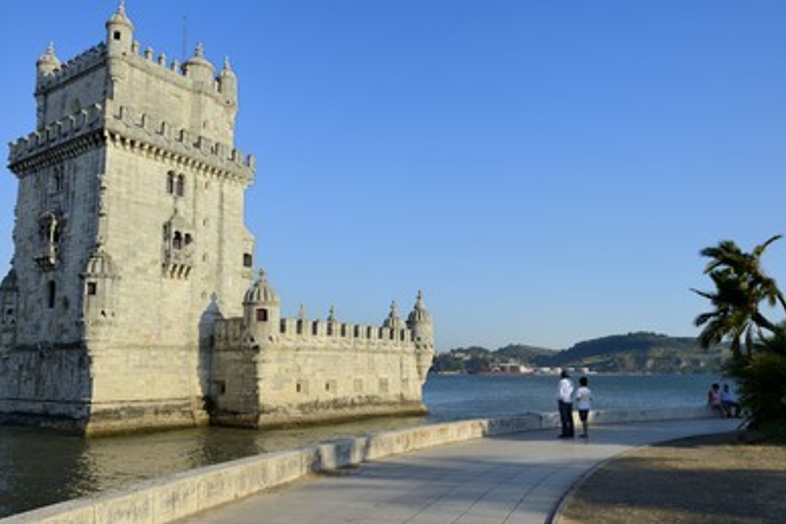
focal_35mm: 26
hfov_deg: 69.4
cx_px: 375
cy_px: 276
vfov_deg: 49.5
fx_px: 568
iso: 100
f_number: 11
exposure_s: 1/200
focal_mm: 24
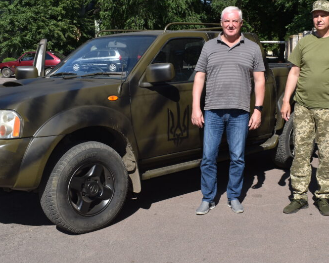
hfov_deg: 35.8
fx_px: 506
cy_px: 103
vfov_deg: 29.1
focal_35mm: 52
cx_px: 203
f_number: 13
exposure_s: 1/200
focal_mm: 24
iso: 100
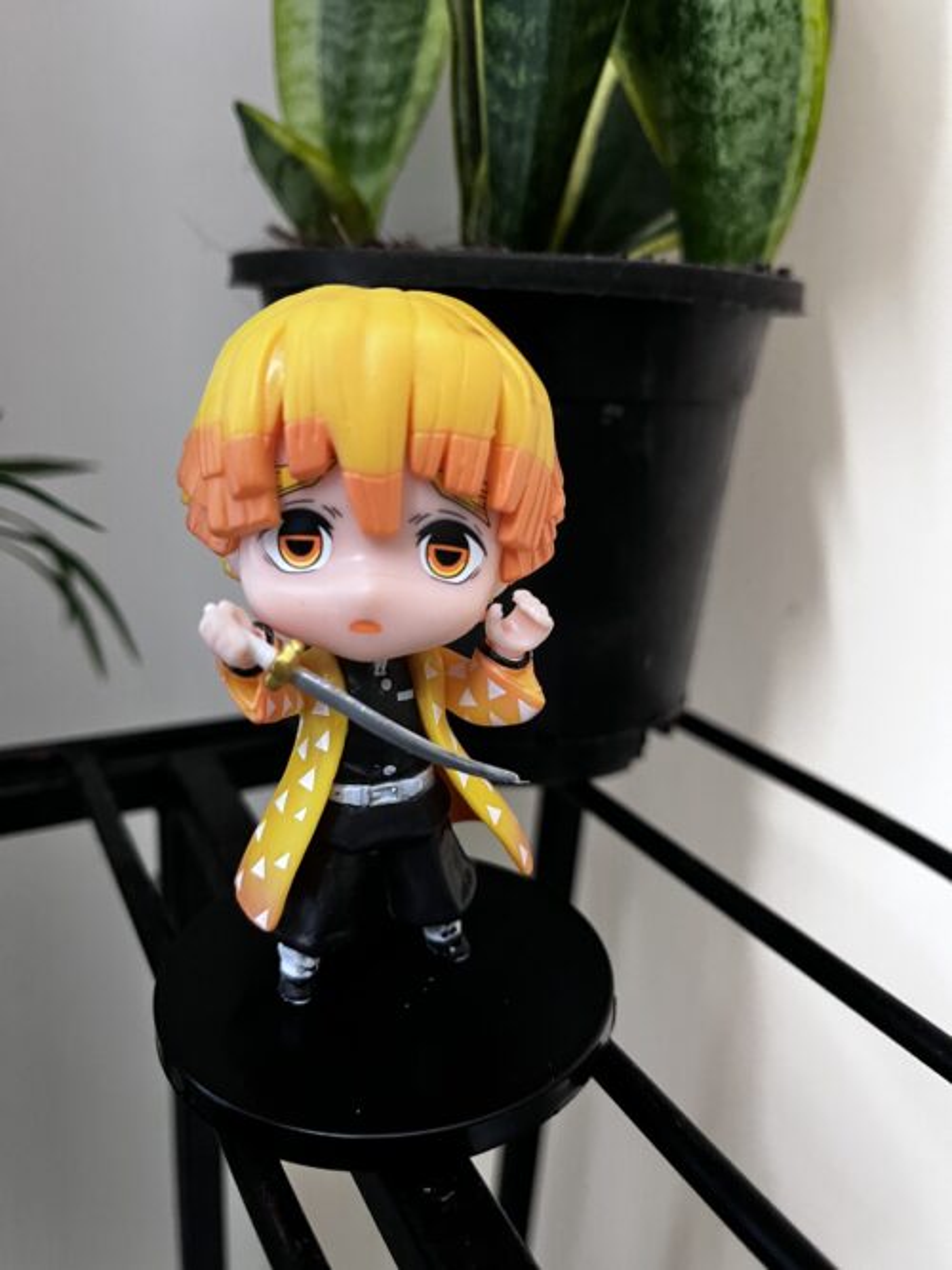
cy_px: 635
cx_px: 476
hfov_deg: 53.0
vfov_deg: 67.3
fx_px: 954
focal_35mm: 26
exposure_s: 1/33
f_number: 1.6
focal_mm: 5.1
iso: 500
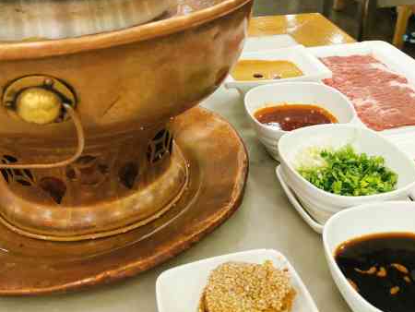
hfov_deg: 44.6
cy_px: 144
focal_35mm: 42
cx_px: 242
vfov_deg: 34.4
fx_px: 504
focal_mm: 5.58
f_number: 1.8
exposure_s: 1/100
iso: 200
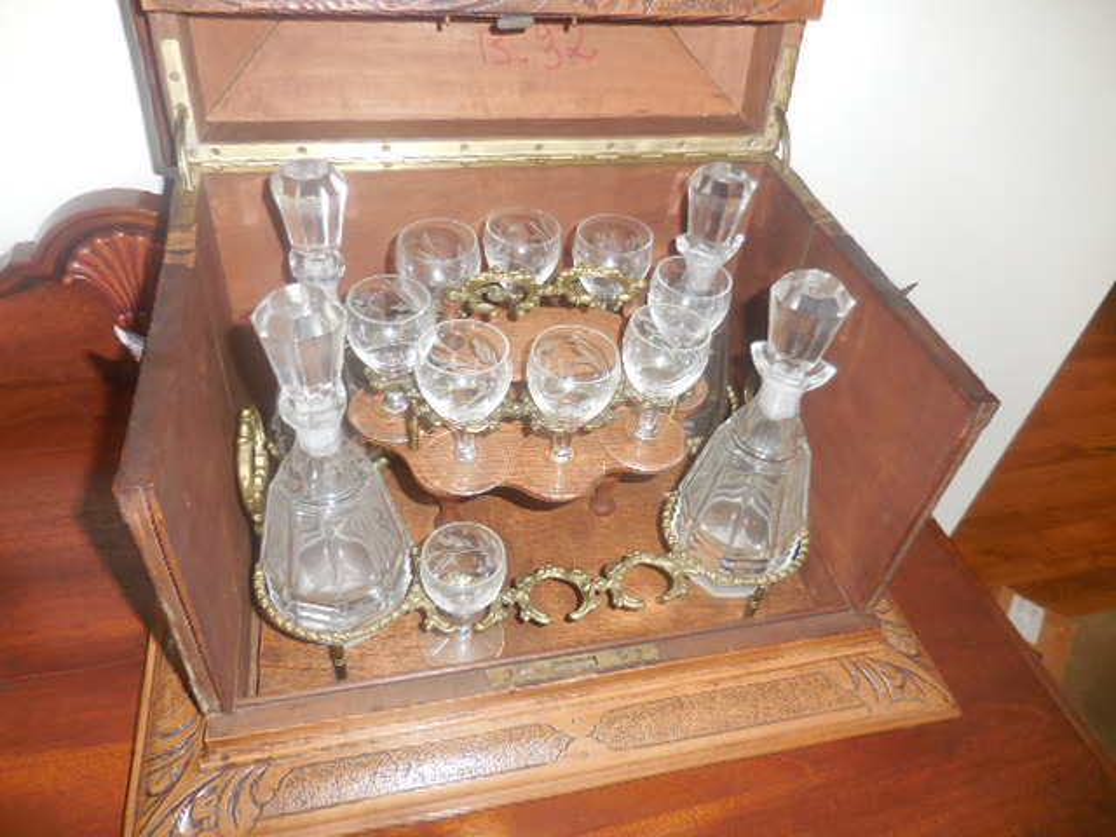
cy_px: 418
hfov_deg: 69.4
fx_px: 806
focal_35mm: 25
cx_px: 558
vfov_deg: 54.9
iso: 200
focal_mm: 4.5
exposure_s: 1/25
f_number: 3.3
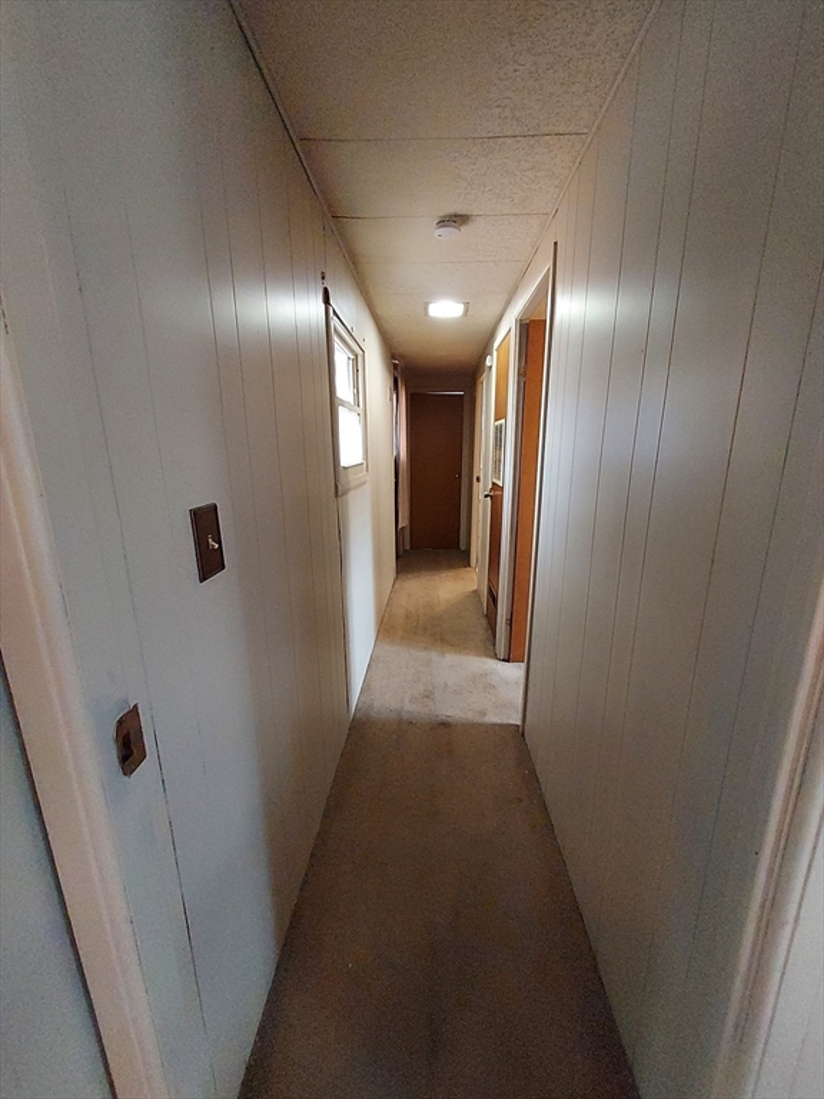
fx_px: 413
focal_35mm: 13
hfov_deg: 89.9
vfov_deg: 106.2
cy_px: 550
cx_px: 412
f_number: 2.2
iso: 400
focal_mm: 1.42
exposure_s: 1/24
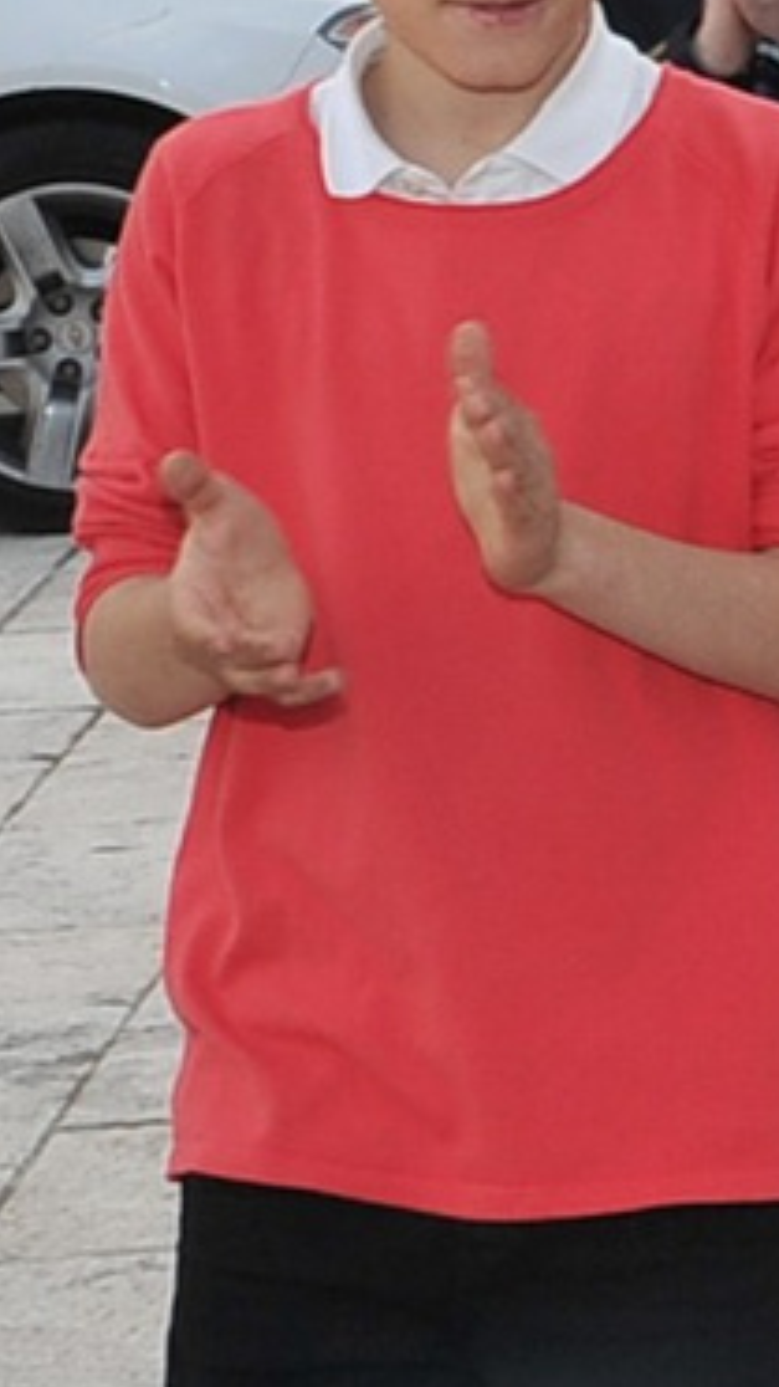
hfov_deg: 6.4
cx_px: 2412
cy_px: 334
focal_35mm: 173
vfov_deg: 12.4
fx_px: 6359
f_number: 13
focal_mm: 24
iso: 500
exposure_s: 1/250
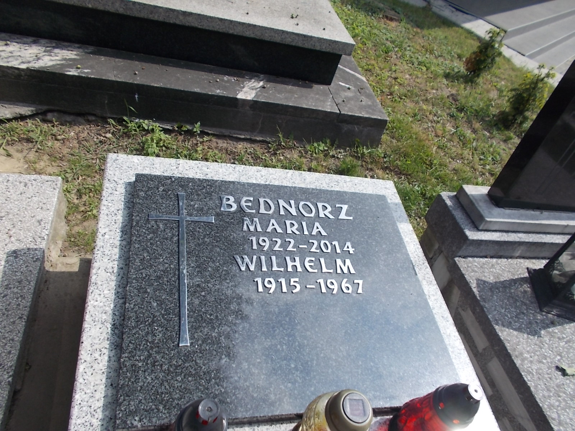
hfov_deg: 67.3
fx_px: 432
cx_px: 288
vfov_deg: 53.1
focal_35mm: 26
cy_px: 216
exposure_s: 1/200
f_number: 8
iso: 80
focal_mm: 4.6
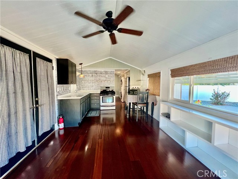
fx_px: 89
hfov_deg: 106.2
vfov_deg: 89.9
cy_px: 90
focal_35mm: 13
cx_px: 119
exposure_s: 1/120
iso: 250
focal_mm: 1.57
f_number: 1.8
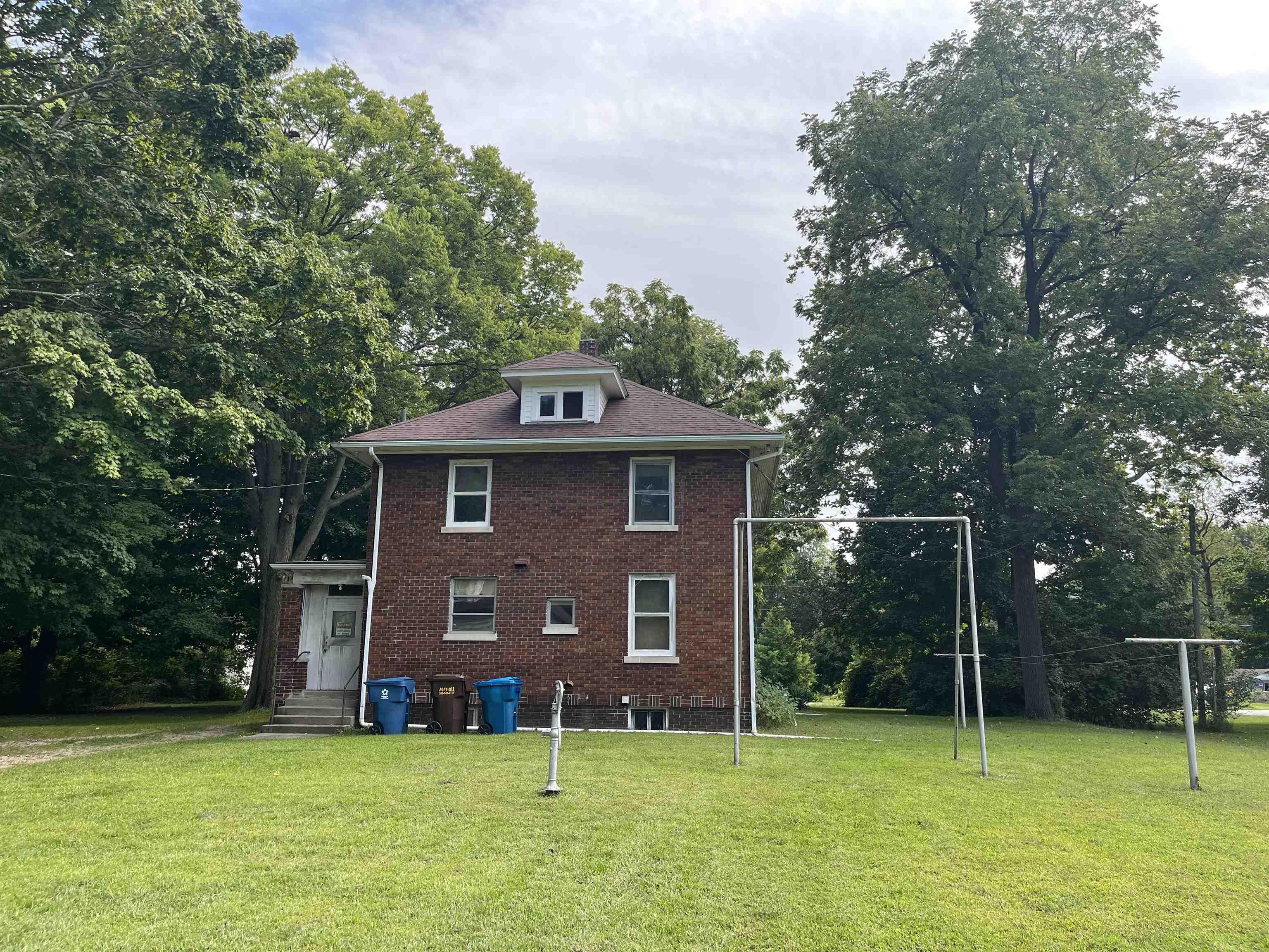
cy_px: 476
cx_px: 634
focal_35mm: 26
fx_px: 953
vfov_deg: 53.1
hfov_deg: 67.3
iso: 50
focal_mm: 5.1
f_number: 1.6
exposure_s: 1/1018
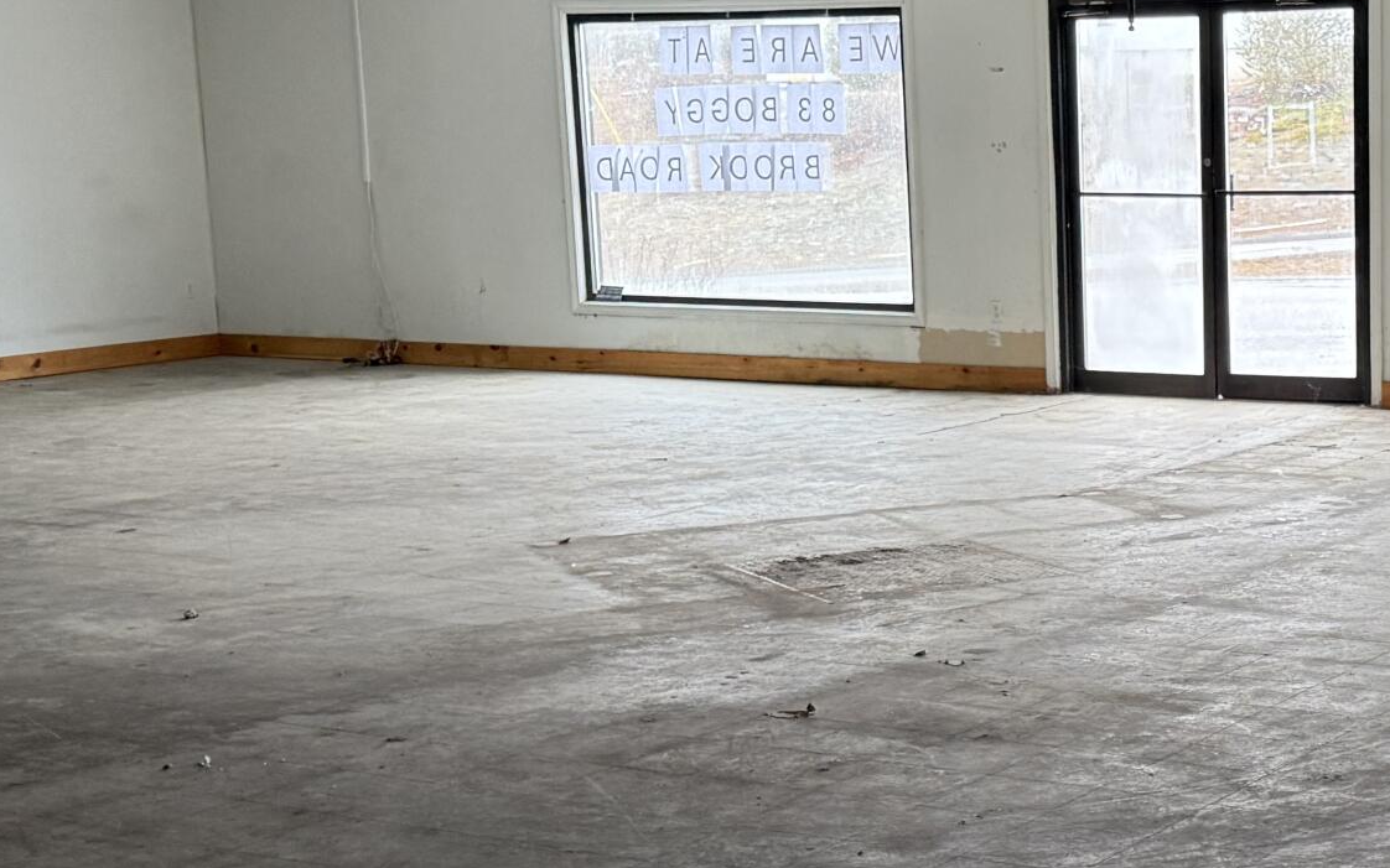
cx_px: 1198
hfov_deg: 29.2
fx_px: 2576
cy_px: 561
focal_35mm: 68
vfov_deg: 19.1
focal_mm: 6.76
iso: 200
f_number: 1.78
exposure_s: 1/79
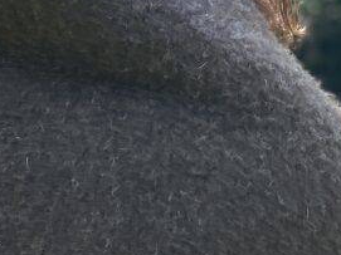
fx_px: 2422
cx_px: 335
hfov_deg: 8.0
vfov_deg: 6.0
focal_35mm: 246
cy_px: -131
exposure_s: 1/311
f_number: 2
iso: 20
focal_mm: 6
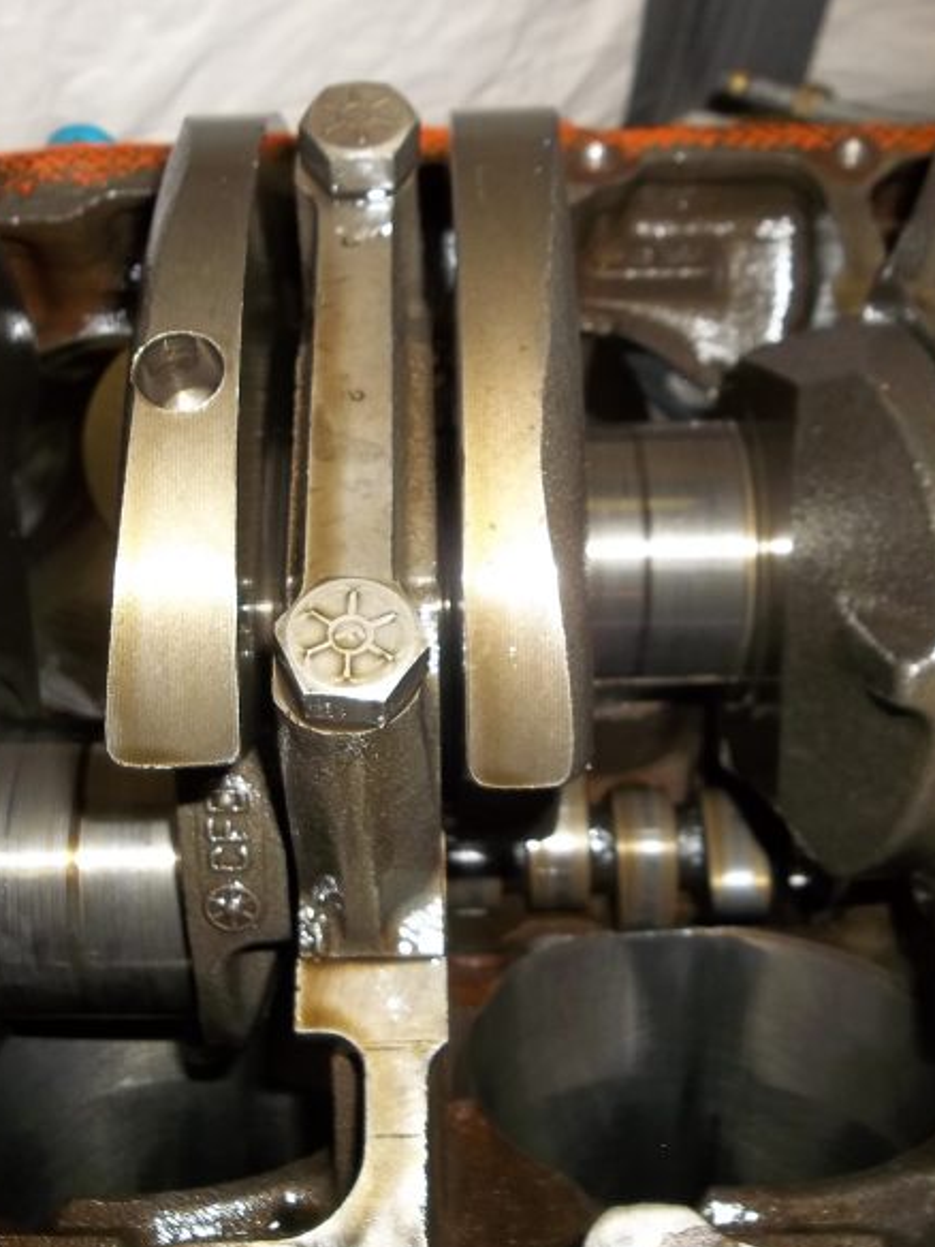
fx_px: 1333
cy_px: 621
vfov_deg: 50.1
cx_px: 414
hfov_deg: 38.6
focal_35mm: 37
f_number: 3.5
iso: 80
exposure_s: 1/30
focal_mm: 4.9
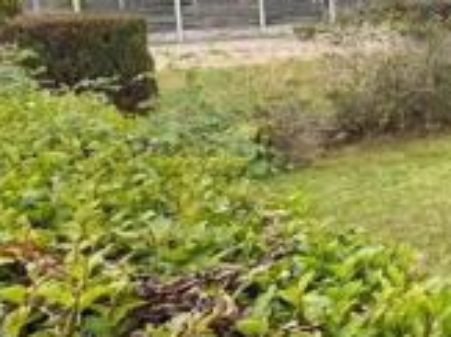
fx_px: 651
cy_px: 54
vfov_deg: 28.3
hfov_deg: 27.7
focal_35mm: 50
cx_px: 657
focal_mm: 2.22
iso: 40
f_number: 2.2
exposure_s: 1/361
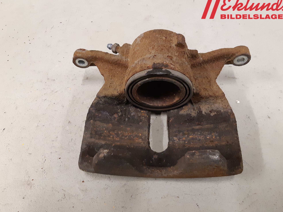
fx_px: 221
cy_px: 105
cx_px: 142
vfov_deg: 51.4
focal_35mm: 27
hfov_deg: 65.3
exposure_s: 1/60
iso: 320
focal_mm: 3.93
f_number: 1.7
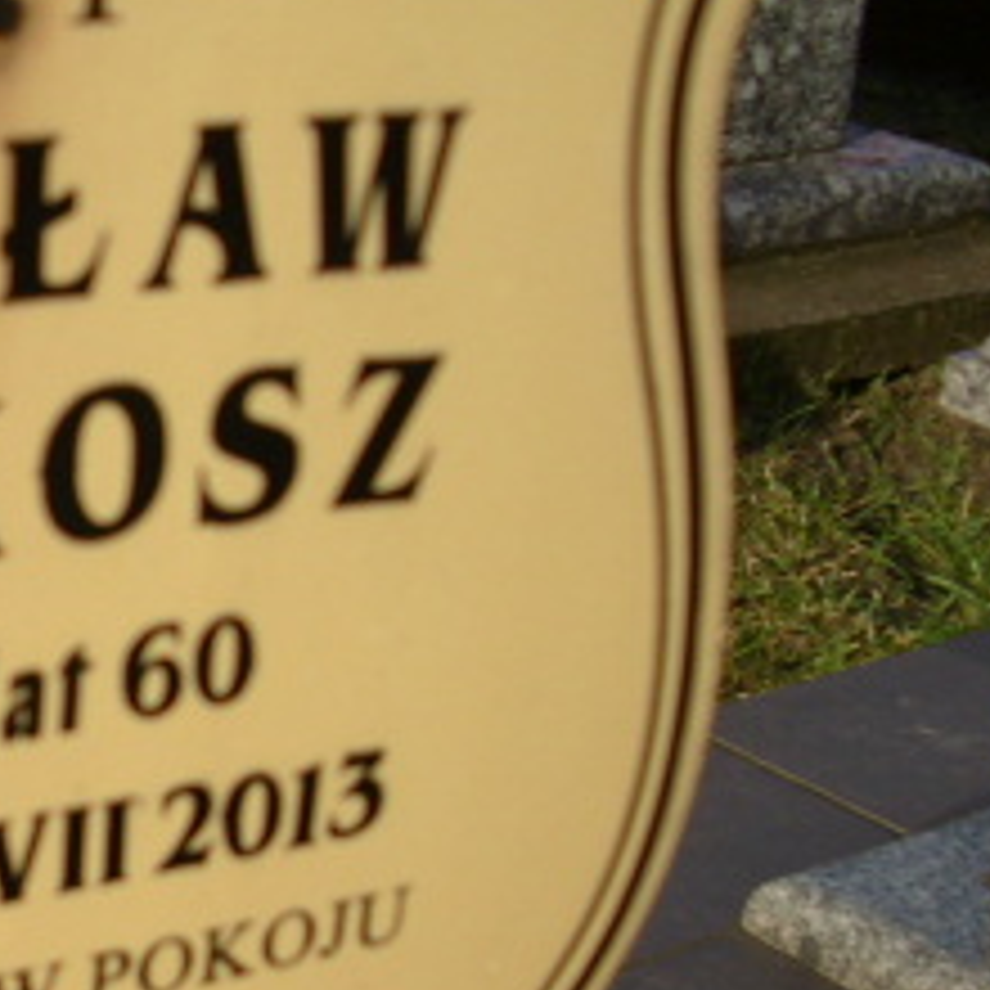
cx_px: -27
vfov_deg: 18.2
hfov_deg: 17.8
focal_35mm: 95
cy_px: 688
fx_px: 3074
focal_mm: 6.2
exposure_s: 1/1241
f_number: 2.8
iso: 50
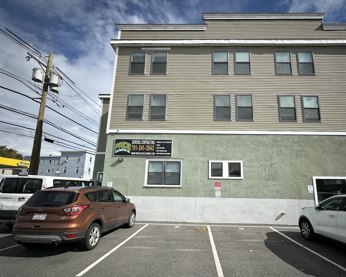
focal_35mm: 18
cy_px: 156
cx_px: 193
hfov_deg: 86.0
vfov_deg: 73.5
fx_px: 184
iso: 50
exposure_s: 1/3040
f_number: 2.2
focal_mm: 2.22
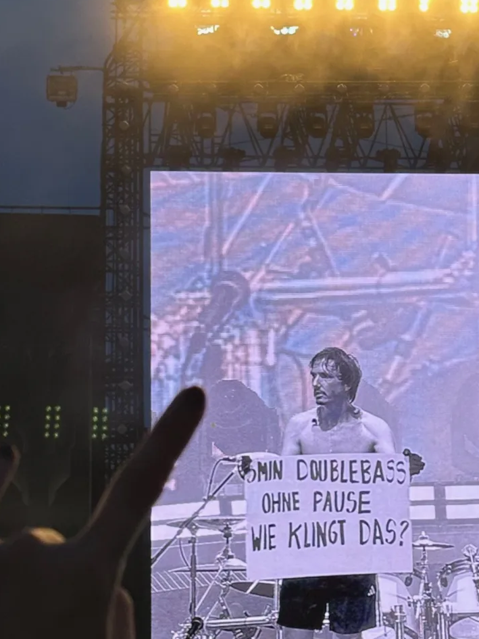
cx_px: 388
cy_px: 239
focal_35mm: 130
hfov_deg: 11.4
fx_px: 2398
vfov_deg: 15.1
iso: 64
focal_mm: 6.86
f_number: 1.78
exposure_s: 1/133
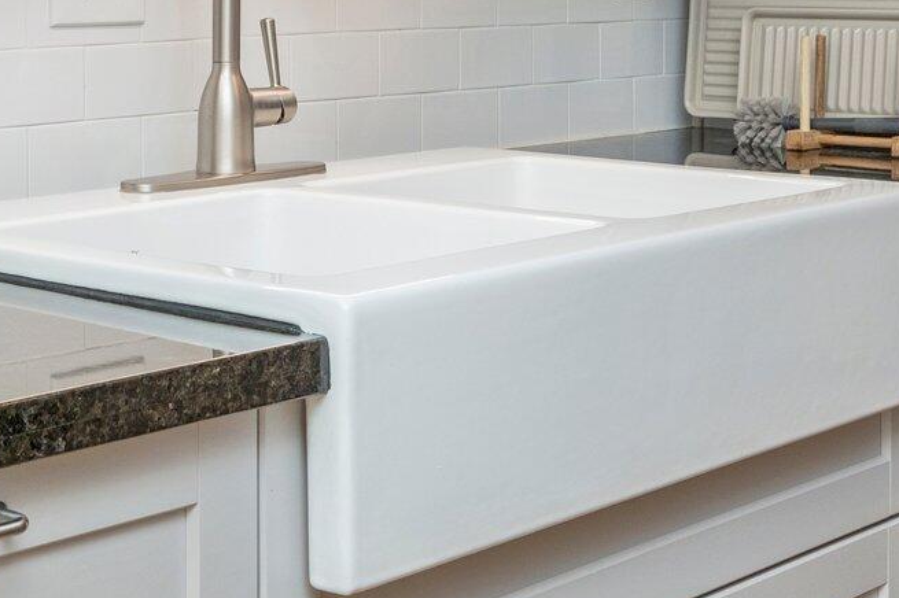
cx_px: 203
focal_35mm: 75
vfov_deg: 17.5
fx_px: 1872
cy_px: -80
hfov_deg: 26.6
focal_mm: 24
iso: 400
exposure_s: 1/30
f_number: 9
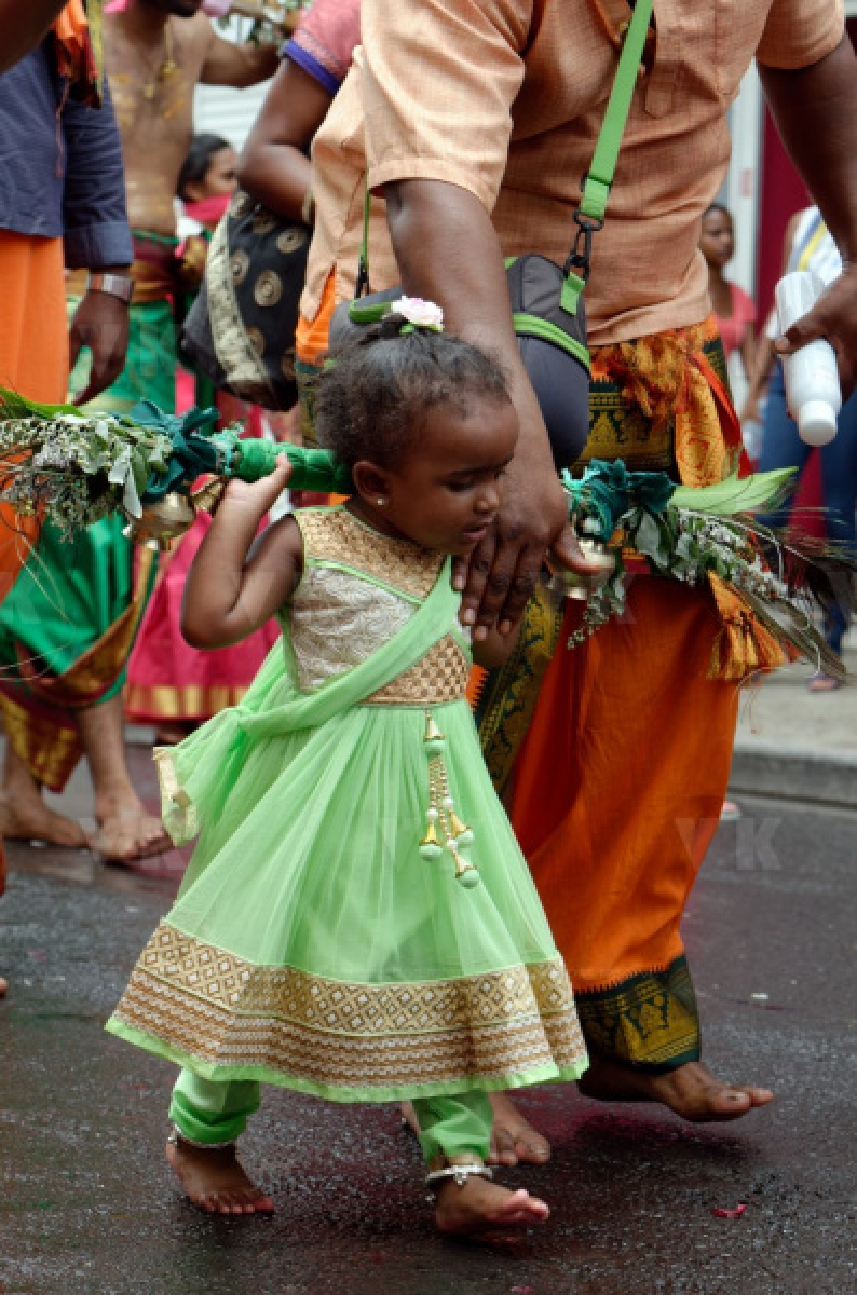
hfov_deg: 13.0
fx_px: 3769
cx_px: 428
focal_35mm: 105
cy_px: 648
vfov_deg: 19.5
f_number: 6.3
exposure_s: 1/400
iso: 200
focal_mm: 70
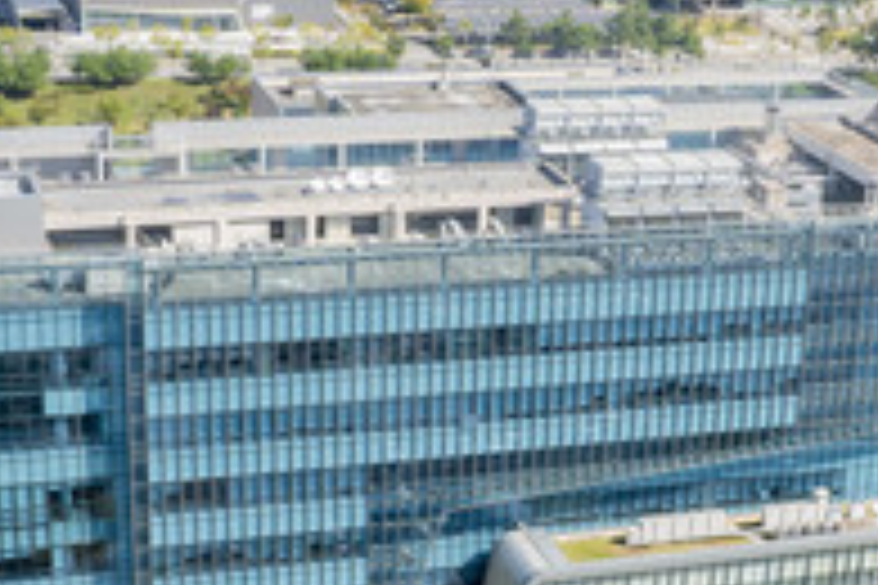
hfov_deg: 24.2
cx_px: 671
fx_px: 2024
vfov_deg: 16.4
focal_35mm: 83
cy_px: 378
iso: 200
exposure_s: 1/100
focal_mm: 18
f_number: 11
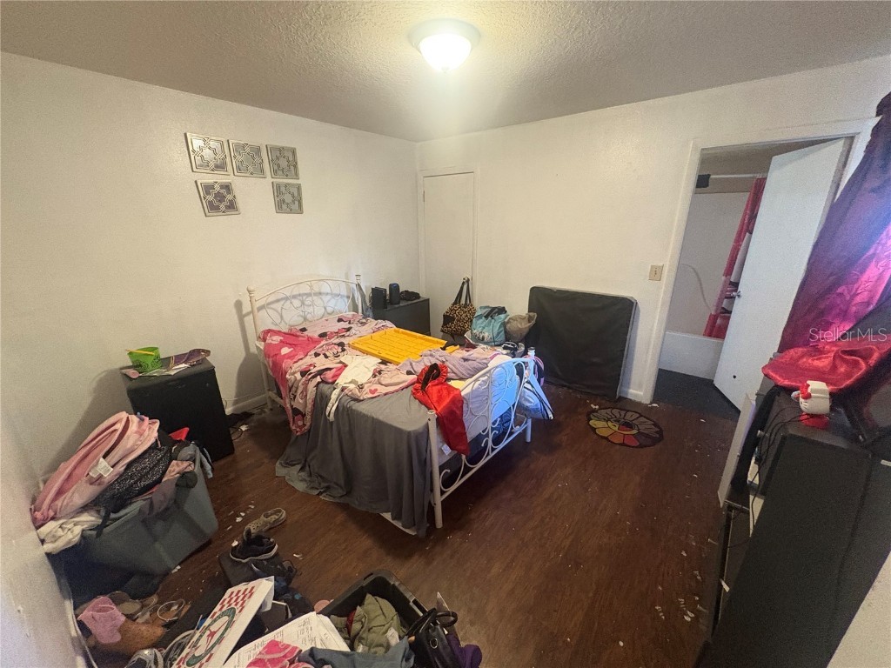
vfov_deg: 85.7
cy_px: 334
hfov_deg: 102.1
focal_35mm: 14
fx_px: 360
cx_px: 446
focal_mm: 2.22
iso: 800
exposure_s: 1/60
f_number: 2.2
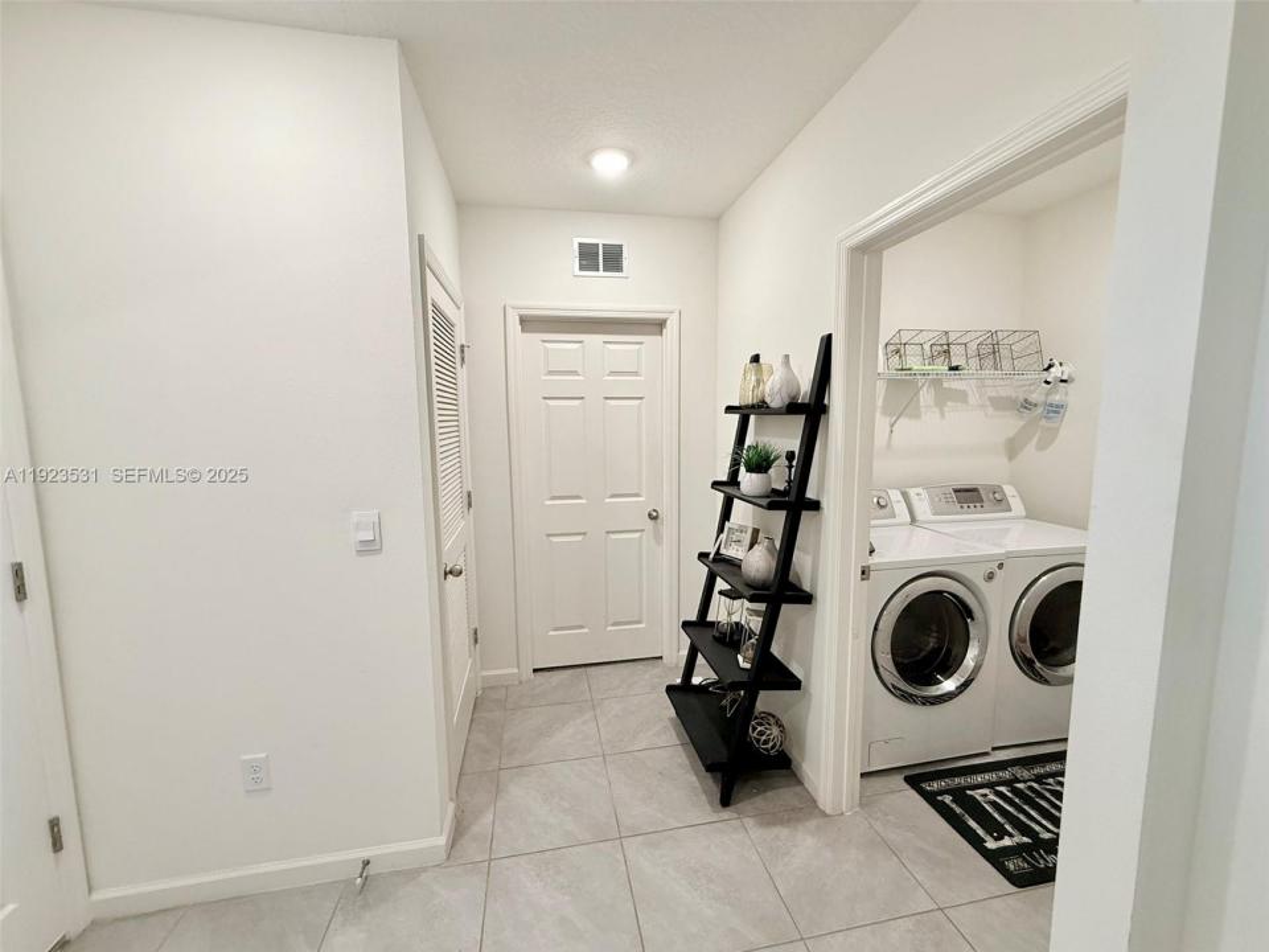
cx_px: 634
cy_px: 476
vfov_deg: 85.7
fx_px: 513
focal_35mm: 14
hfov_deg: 102.1
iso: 200
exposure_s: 1/120
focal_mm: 2.22
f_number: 2.2
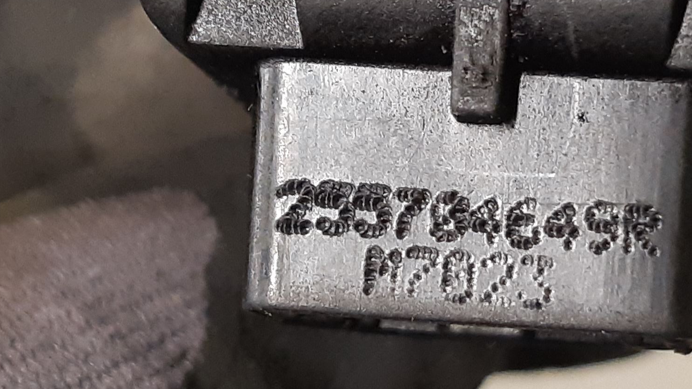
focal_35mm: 39
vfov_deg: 30.4
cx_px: 425
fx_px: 716
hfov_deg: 51.2
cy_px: 232
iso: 250
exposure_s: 1/33
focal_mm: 3.93
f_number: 1.7
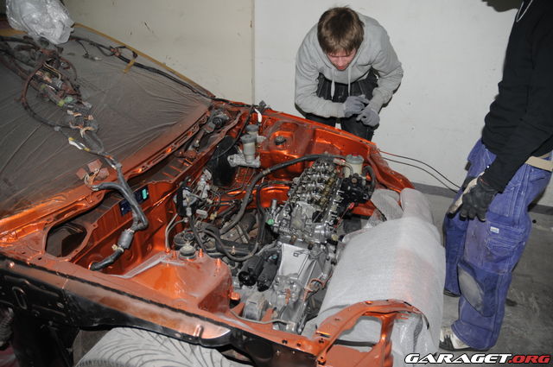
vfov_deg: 47.8
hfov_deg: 67.4
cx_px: 276
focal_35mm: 27
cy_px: 184
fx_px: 414
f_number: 3.5
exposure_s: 1/60
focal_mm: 18
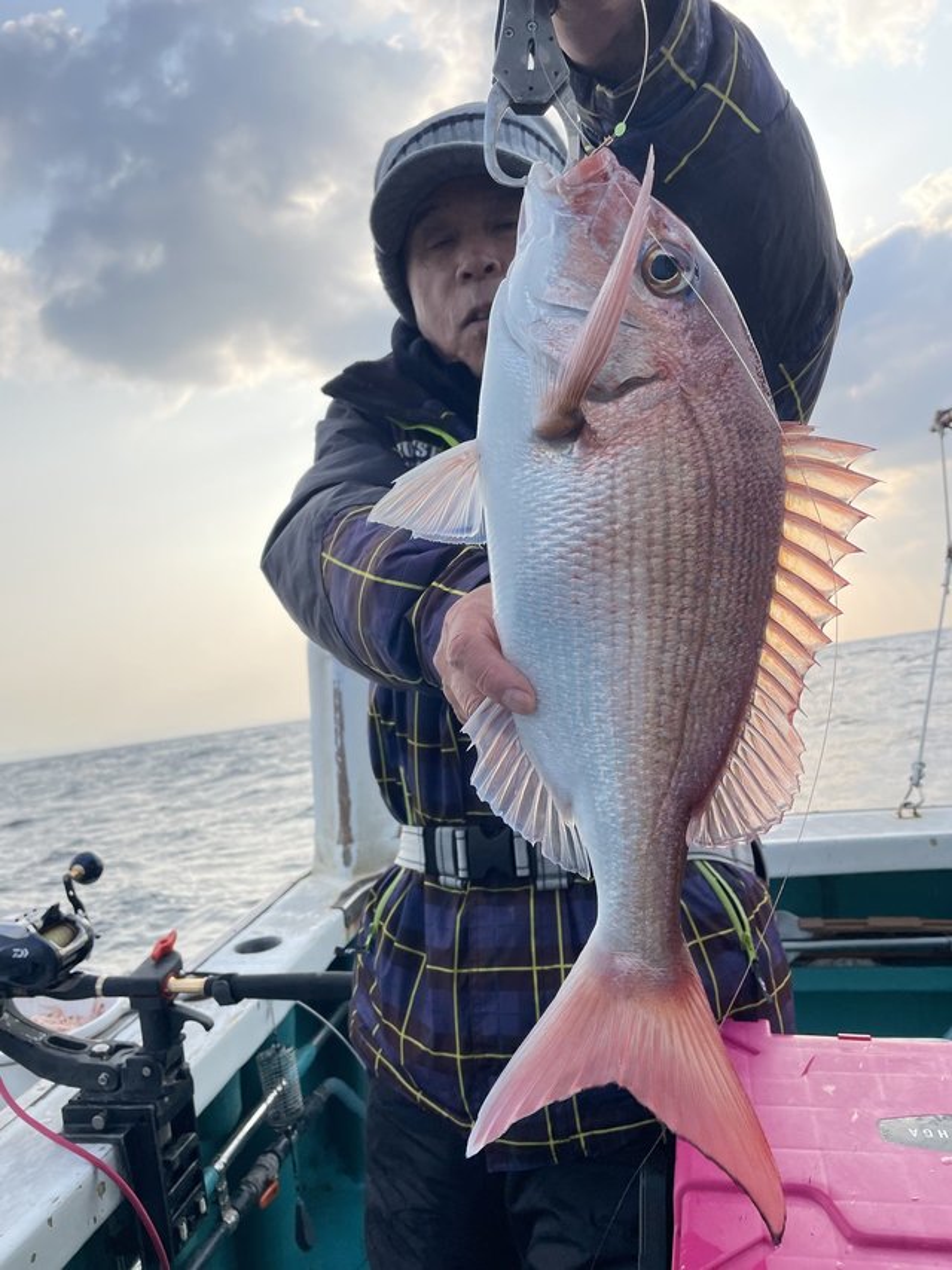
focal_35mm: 26
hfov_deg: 53.0
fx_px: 954
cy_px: 635
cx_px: 476
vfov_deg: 67.3
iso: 32
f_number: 1.6
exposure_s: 1/1825
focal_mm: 4.2
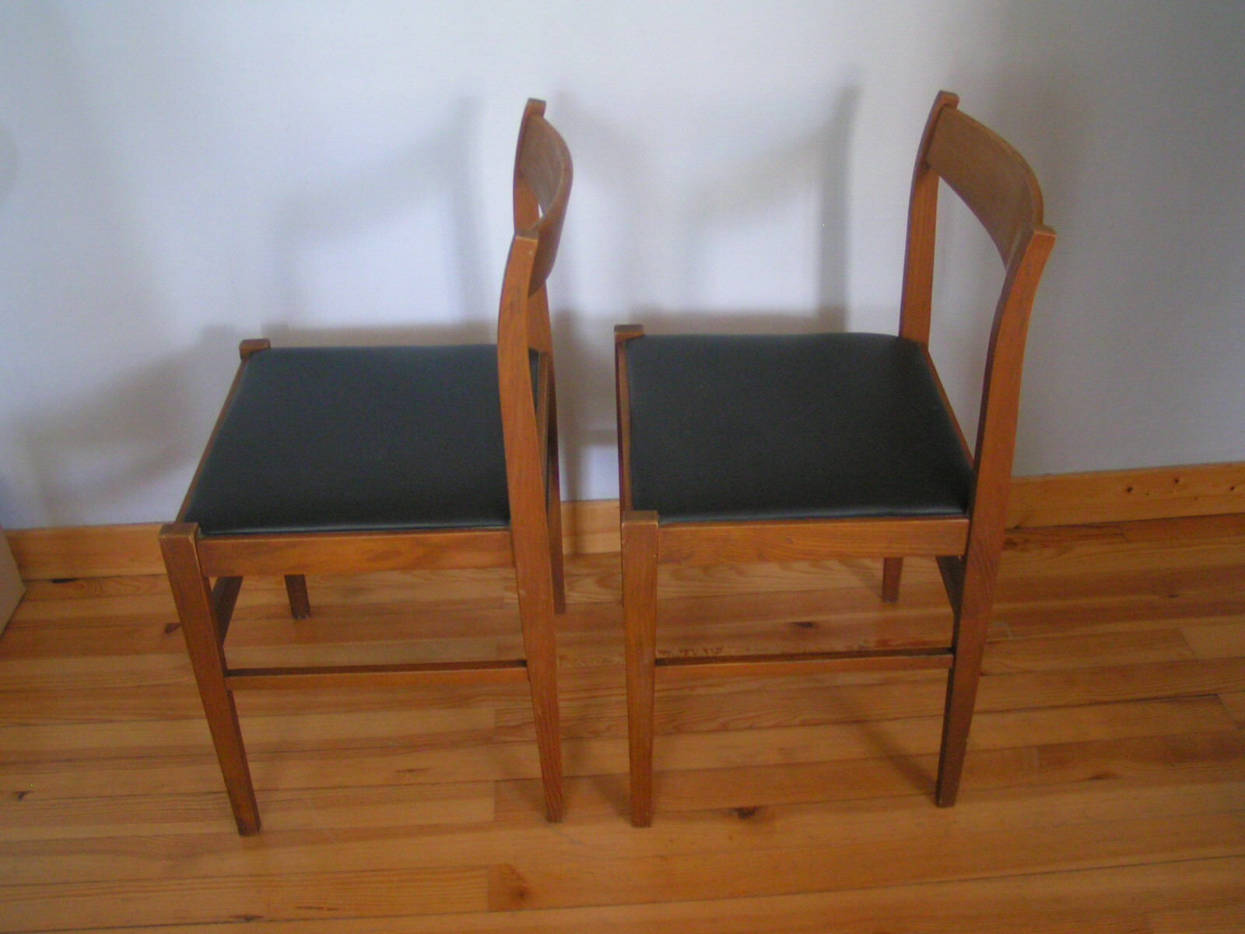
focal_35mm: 38
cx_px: 622
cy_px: 467
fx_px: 1367
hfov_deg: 49.0
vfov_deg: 37.7
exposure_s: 1/20
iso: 200
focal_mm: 5.8
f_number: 2.8
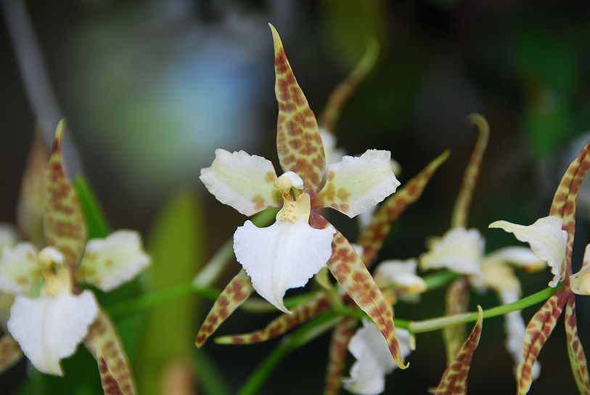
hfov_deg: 10.5
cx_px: 295
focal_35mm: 195
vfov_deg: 7.1
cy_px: 198
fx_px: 3199
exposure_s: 1/40
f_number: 5.6
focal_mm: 130
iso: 100
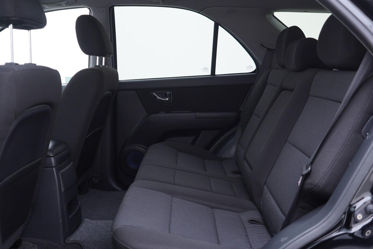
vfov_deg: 36.9
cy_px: 124
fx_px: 373
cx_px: 186
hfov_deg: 53.1
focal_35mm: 36
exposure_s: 1/40
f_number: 2.8
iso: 250
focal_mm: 24
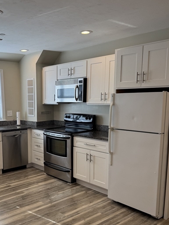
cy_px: 137
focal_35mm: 36
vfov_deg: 51.0
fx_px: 234
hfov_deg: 38.8
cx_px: 45
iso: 64
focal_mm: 6.76
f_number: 1.78
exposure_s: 1/126
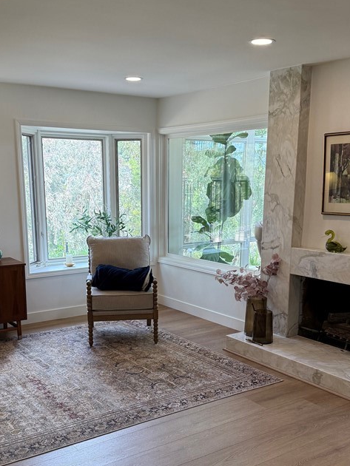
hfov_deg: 36.8
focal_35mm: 39
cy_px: 280
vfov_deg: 47.6
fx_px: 525
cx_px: 152
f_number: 1.78
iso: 160
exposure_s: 1/225
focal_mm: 6.76
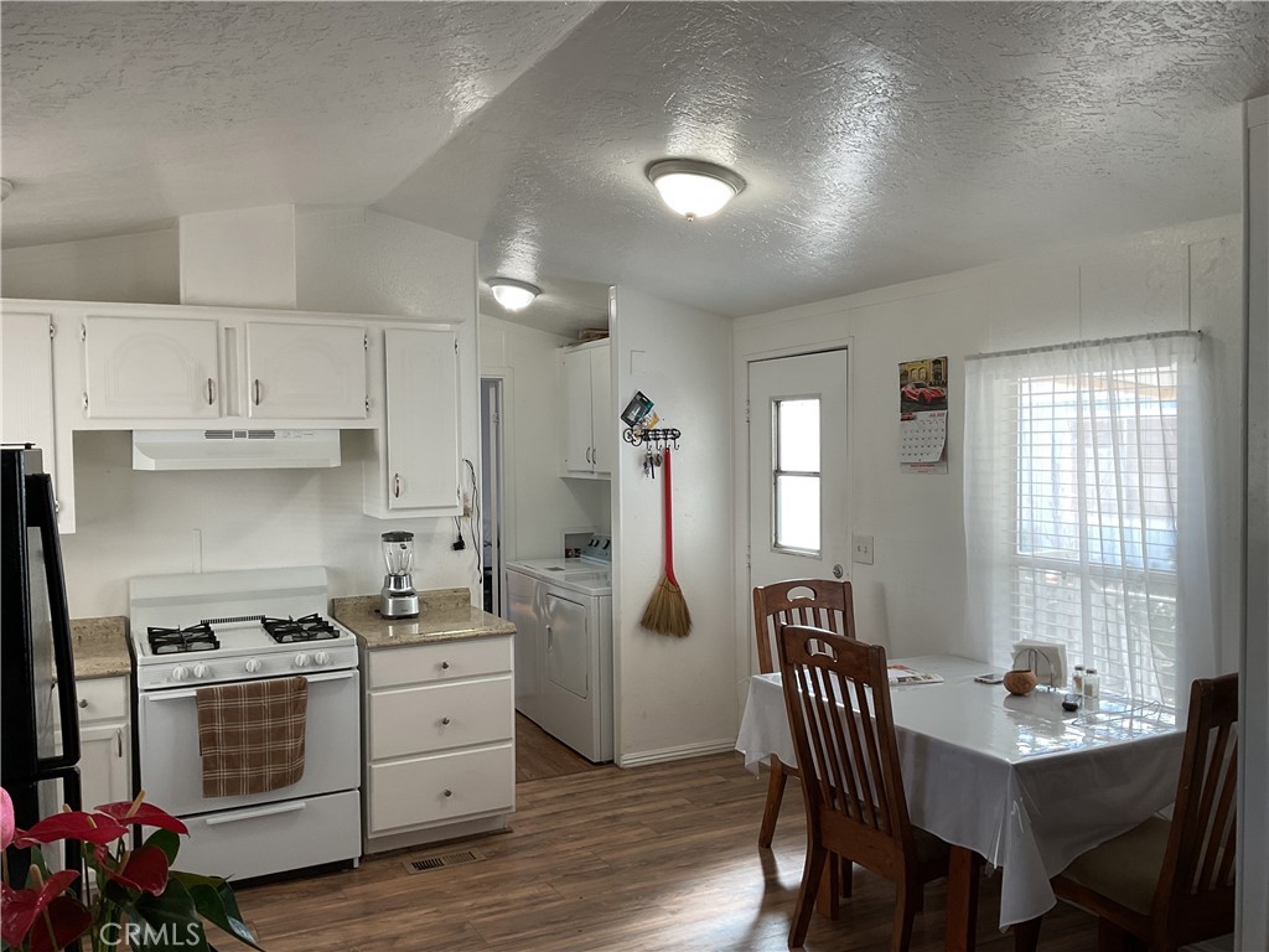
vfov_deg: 48.2
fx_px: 1063
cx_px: 634
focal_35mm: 29
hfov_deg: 61.7
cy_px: 476
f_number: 1.8
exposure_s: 1/60
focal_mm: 3
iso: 40
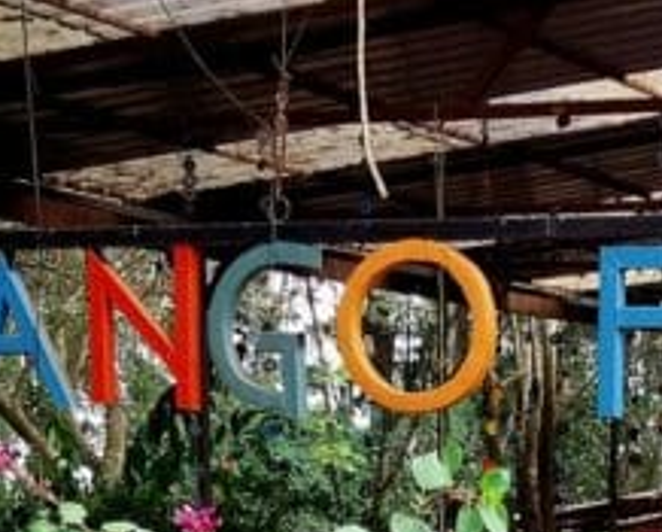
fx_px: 2335
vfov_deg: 12.2
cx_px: 580
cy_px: 869
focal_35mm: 119
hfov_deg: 16.0
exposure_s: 1/100
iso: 32
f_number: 1.8
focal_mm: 4
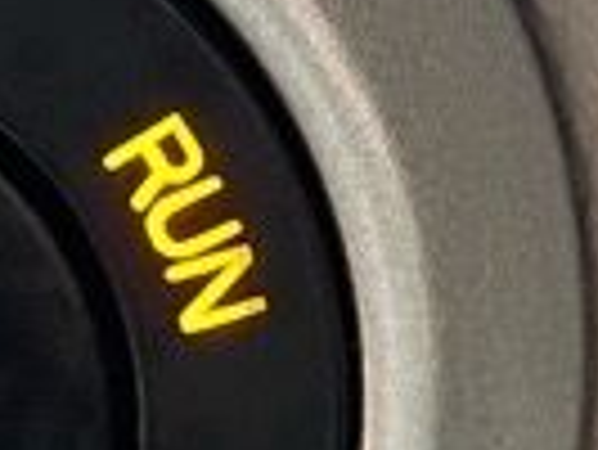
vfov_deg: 7.4
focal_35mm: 200
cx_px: -450
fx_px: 3458
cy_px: 432
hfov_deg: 9.4
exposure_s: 1/60
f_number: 1.6
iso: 160
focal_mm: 4.2
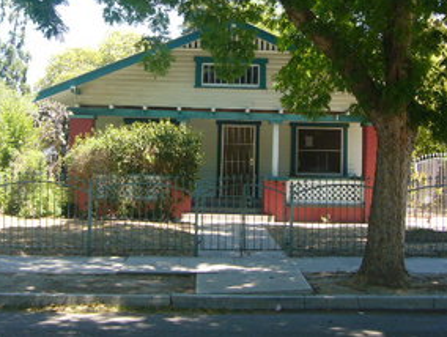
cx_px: 227
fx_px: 724
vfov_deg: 26.1
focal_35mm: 56
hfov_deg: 34.3
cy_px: 135
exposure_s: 1/160
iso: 80
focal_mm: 5.4
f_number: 3
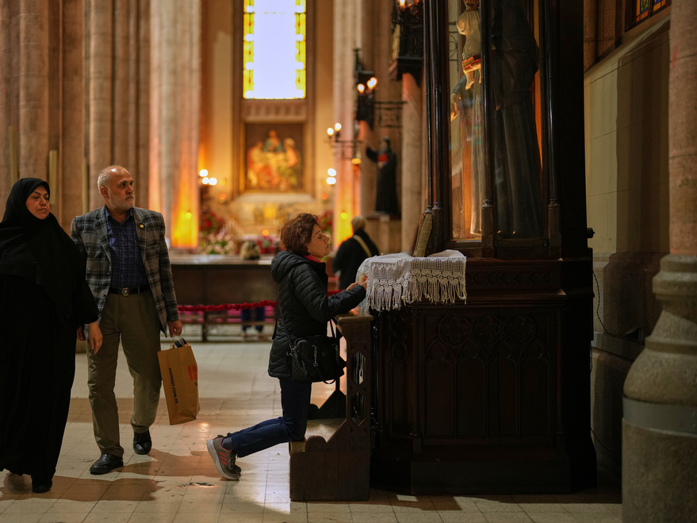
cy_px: 254
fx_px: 1127
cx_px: 296
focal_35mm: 56
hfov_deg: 34.3
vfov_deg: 26.1
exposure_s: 1/400
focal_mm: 50
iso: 640
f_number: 1.2
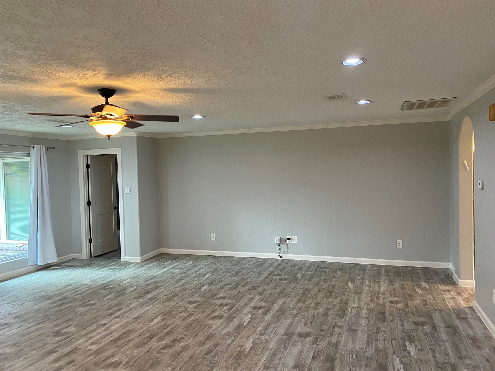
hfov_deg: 67.3
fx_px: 372
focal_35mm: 26
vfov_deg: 53.1
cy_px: 186
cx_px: 248
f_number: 1.8
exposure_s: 1/60
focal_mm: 4.25
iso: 160
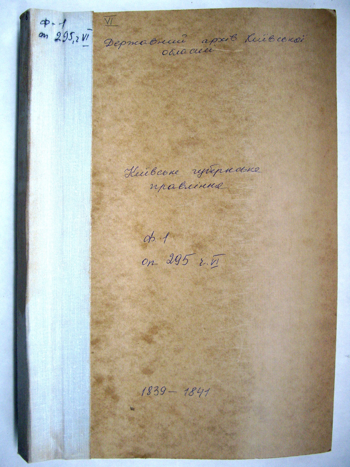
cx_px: 175
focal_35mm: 38
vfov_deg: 49.0
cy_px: 234
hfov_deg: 37.7
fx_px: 512
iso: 400
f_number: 2.8
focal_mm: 7.9
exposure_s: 1/125
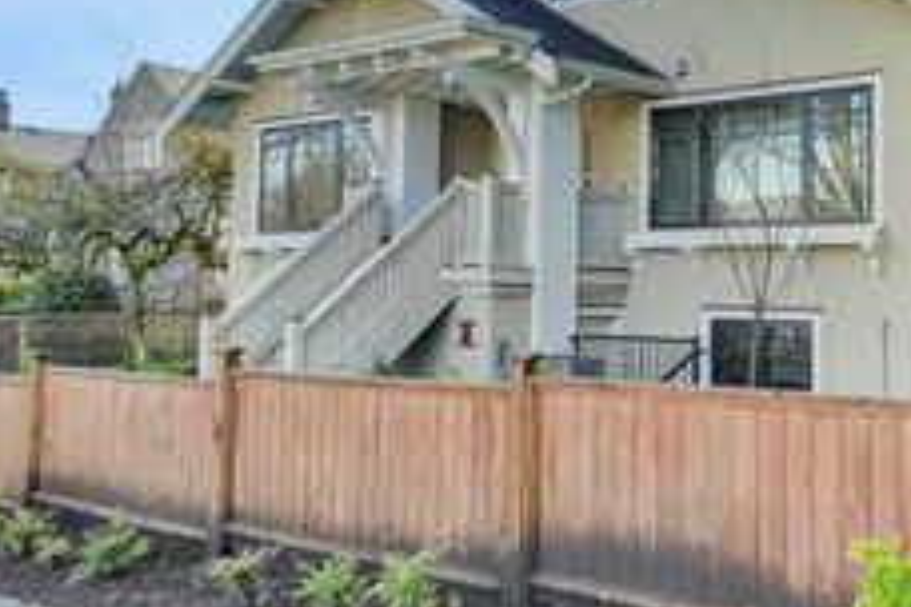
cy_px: 194
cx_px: 635
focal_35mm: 46
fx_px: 1164
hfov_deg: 42.0
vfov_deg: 29.0
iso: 400
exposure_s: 1/320
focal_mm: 21
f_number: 8
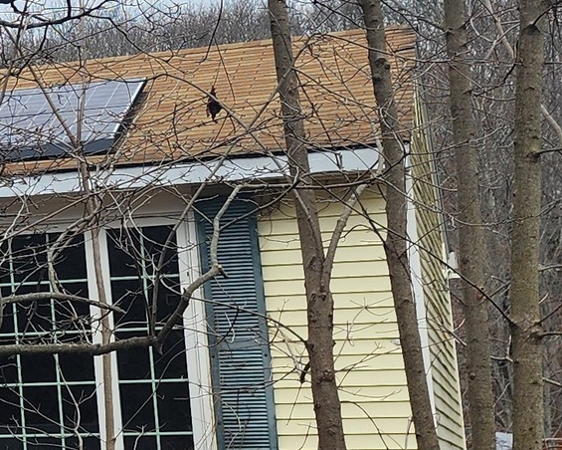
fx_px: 2029
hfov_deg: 13.2
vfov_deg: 12.6
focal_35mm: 122
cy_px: 123
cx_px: -622
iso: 12
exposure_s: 1/728
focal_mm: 6.4
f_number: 1.8
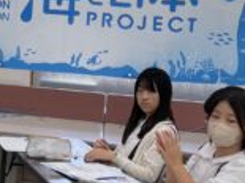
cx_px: -153
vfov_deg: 12.0
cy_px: 43
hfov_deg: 14.6
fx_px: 870
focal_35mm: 123
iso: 32
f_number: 1.6
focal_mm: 4.2
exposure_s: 1/147
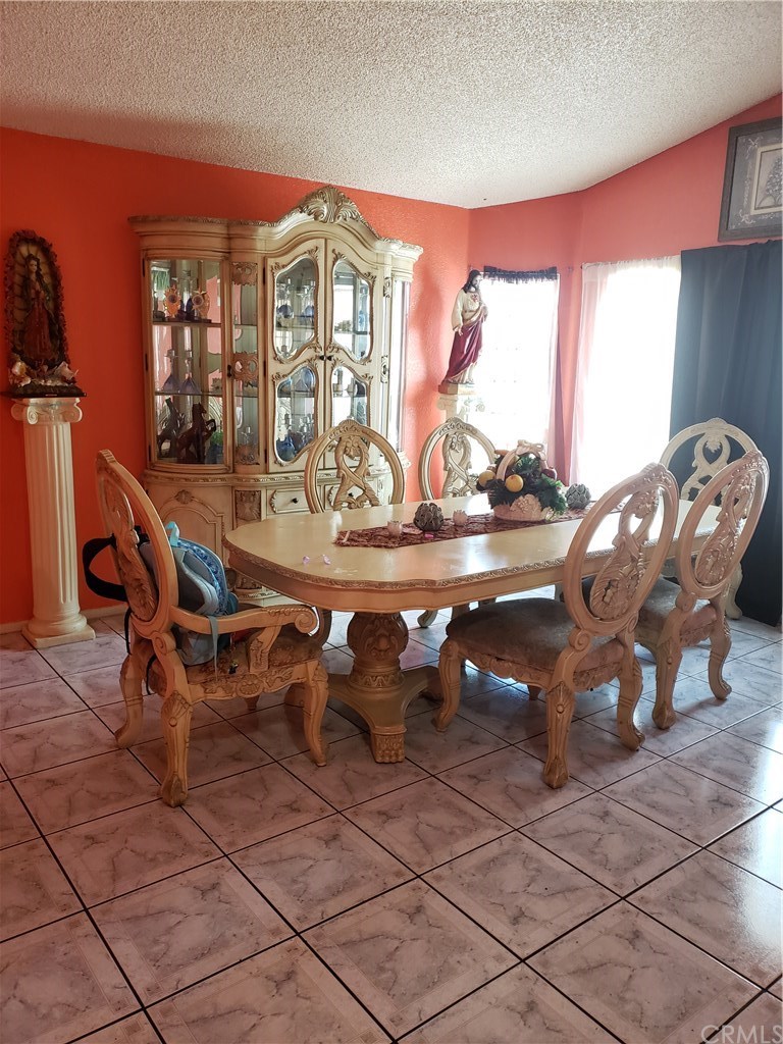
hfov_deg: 53.1
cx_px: 392
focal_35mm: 26
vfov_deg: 67.3
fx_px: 784
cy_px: 522
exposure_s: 1/30
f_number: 1.5
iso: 250
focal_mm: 4.3
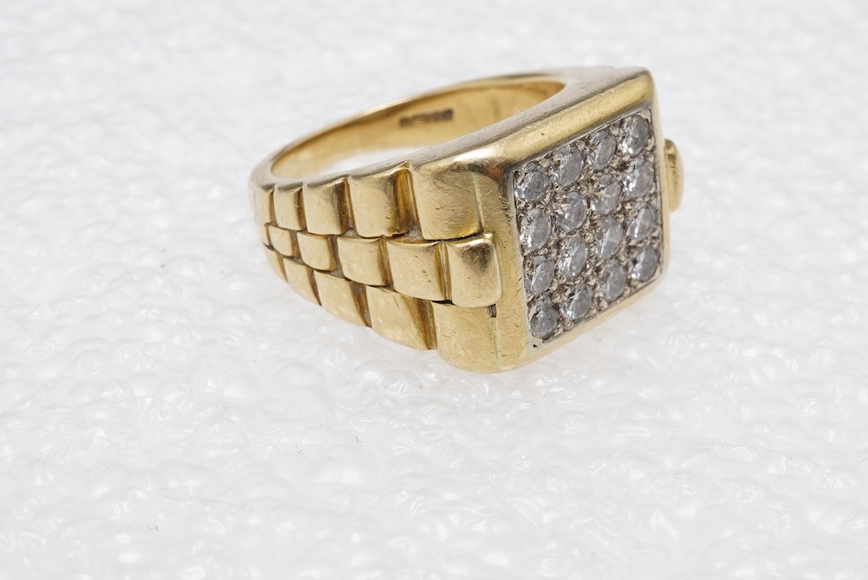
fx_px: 1736
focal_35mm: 72
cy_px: 246
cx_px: 519
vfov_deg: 18.9
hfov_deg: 28.0
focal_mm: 30
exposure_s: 1/125
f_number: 22
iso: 500
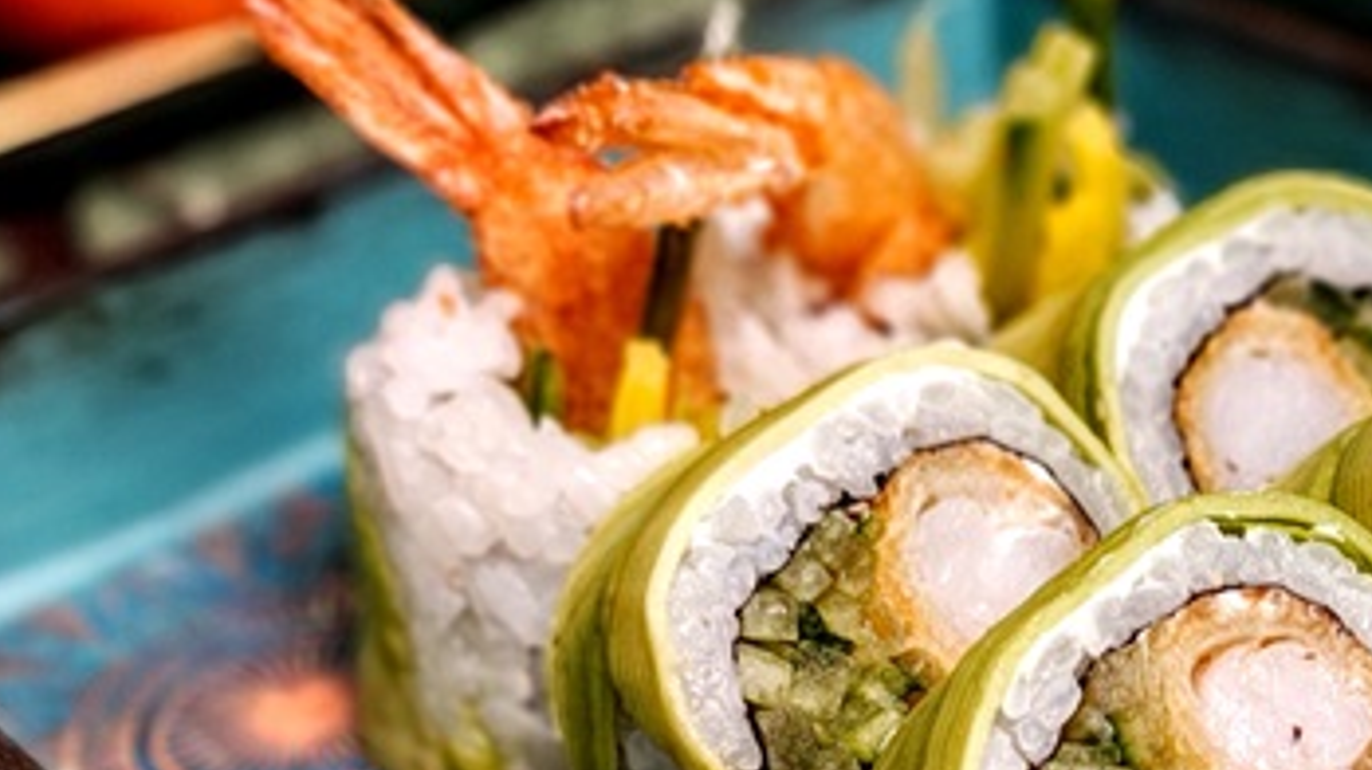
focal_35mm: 78
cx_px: 1219
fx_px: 2837
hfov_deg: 26.3
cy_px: 825
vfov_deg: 15.1
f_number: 1.4
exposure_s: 1/120
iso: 211
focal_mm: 5.89
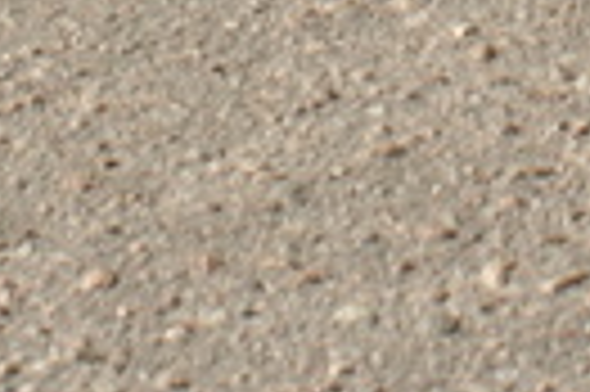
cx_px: 576
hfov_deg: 5.0
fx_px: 6709
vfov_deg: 3.2
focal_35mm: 410
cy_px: -1077
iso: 100
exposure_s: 1/250
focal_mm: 35
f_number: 7.1
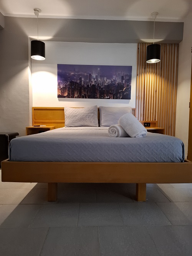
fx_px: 170
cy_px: 128
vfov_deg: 73.9
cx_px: 96
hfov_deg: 58.9
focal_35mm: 23
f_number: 1.8
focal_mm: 5.54
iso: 500
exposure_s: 1/24
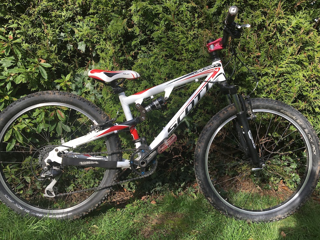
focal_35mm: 29
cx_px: 160
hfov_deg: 61.7
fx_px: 268
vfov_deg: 48.2
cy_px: 120
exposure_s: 1/364
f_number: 2.2
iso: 25
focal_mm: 4.15
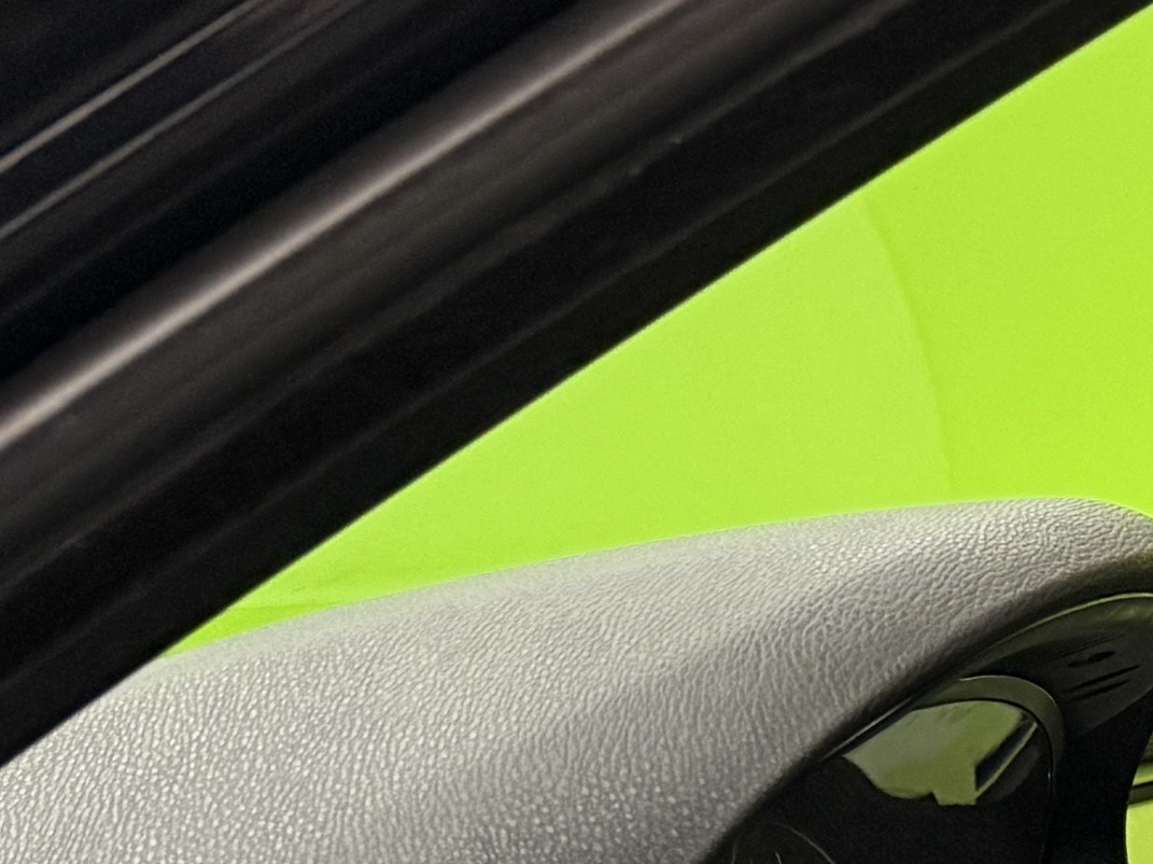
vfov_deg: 12.5
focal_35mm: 111
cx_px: 2569
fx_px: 3697
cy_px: 1384
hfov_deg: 13.8
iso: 320
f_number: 1.78
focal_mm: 6.76
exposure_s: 1/50
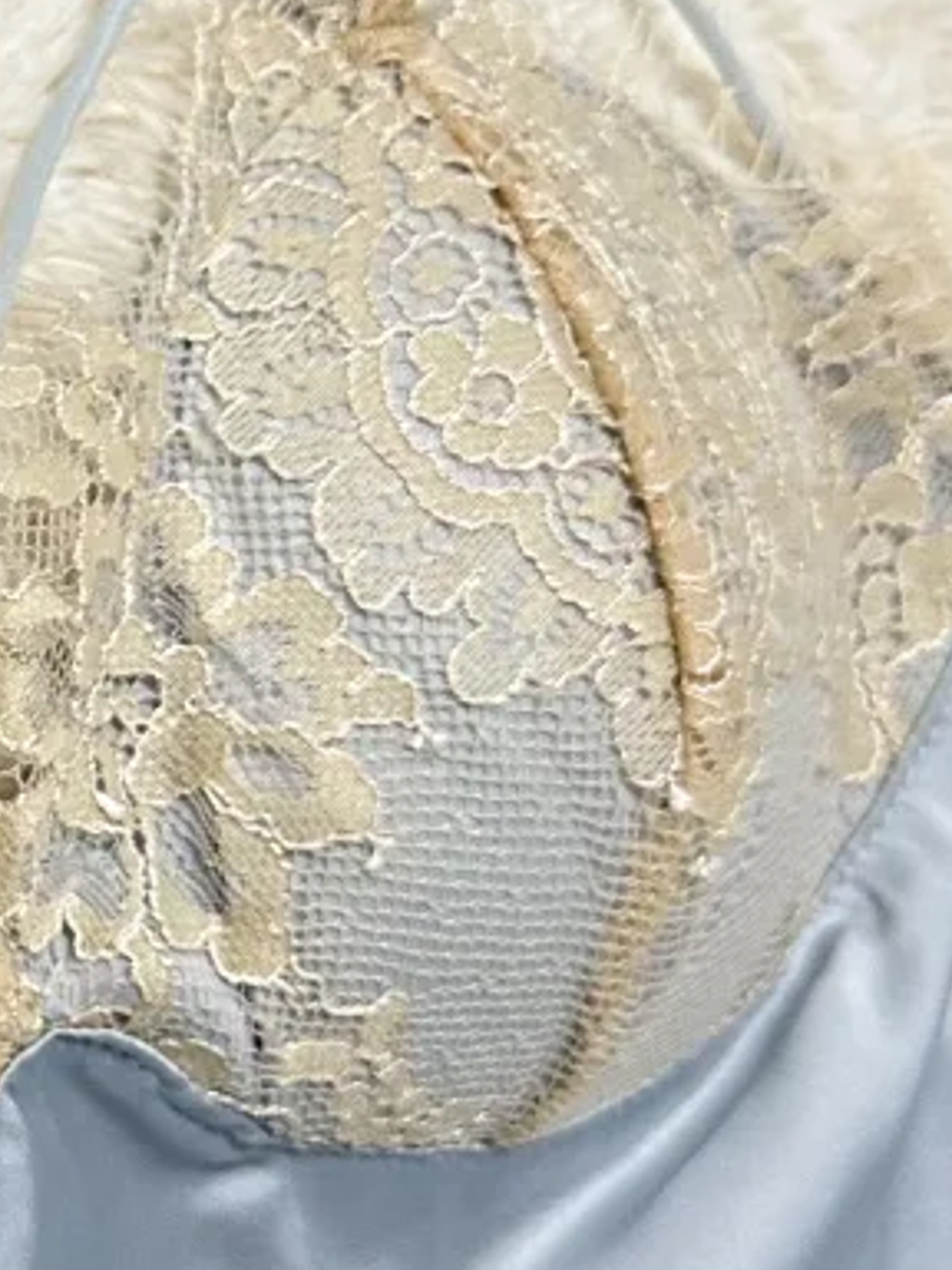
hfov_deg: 15.0
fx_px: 3300
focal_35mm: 90
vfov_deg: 21.8
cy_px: 615
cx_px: -536
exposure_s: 1/60
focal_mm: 6.86
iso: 320
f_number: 1.78
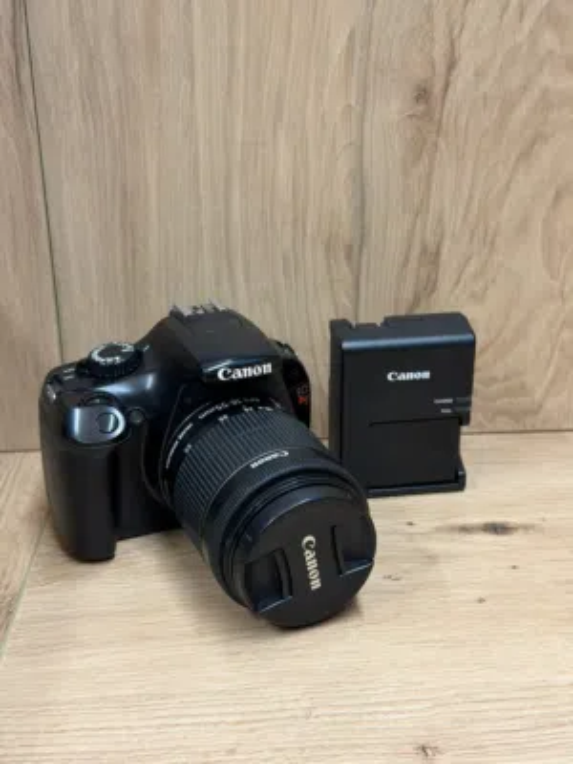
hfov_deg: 30.3
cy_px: 382
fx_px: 1059
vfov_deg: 39.7
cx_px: 286
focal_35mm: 48
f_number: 1.78
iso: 250
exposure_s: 1/33
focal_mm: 6.76
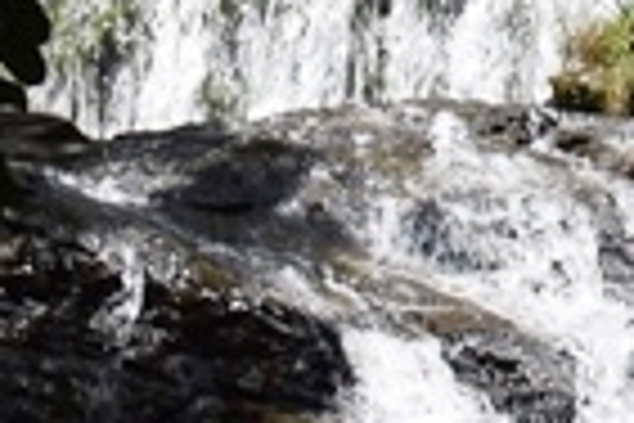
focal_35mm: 273
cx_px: 1214
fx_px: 4801
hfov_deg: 7.3
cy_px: 475
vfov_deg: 5.0
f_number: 9
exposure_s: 1/400
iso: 200
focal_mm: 25
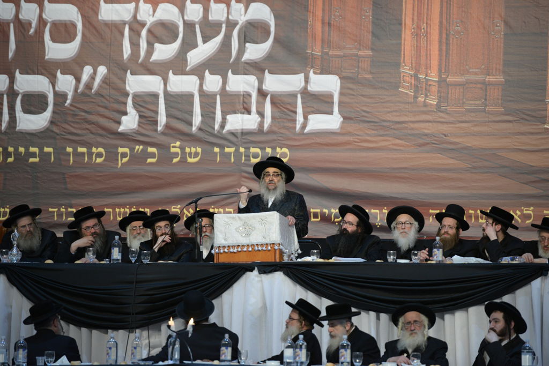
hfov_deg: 10.3
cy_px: 183
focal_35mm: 200
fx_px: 3050
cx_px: 274
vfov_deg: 6.9
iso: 1250
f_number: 2.8
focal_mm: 200
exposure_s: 1/125
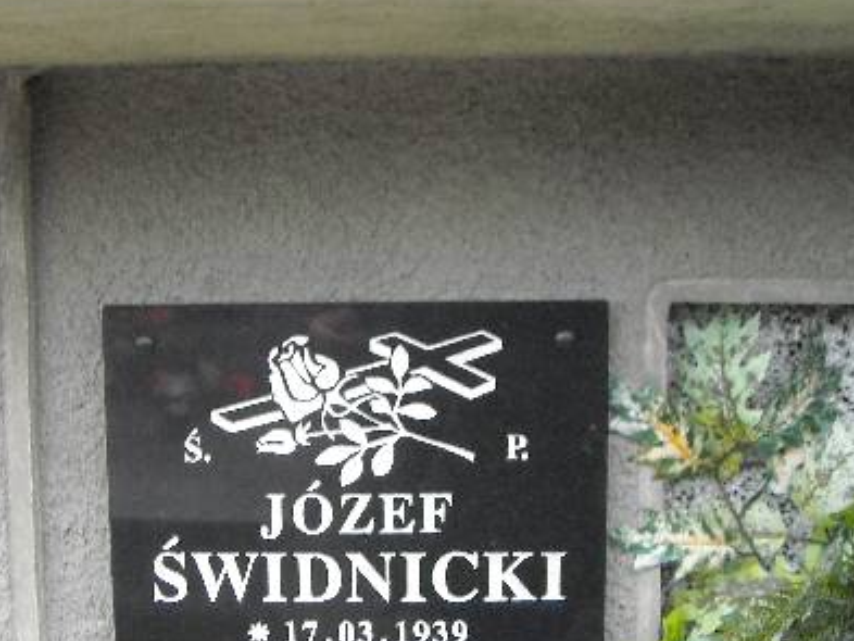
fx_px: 1407
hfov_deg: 33.6
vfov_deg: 25.7
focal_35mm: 57
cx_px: 306
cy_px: 354
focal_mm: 5.7
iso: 400
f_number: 2.8
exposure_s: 1/49
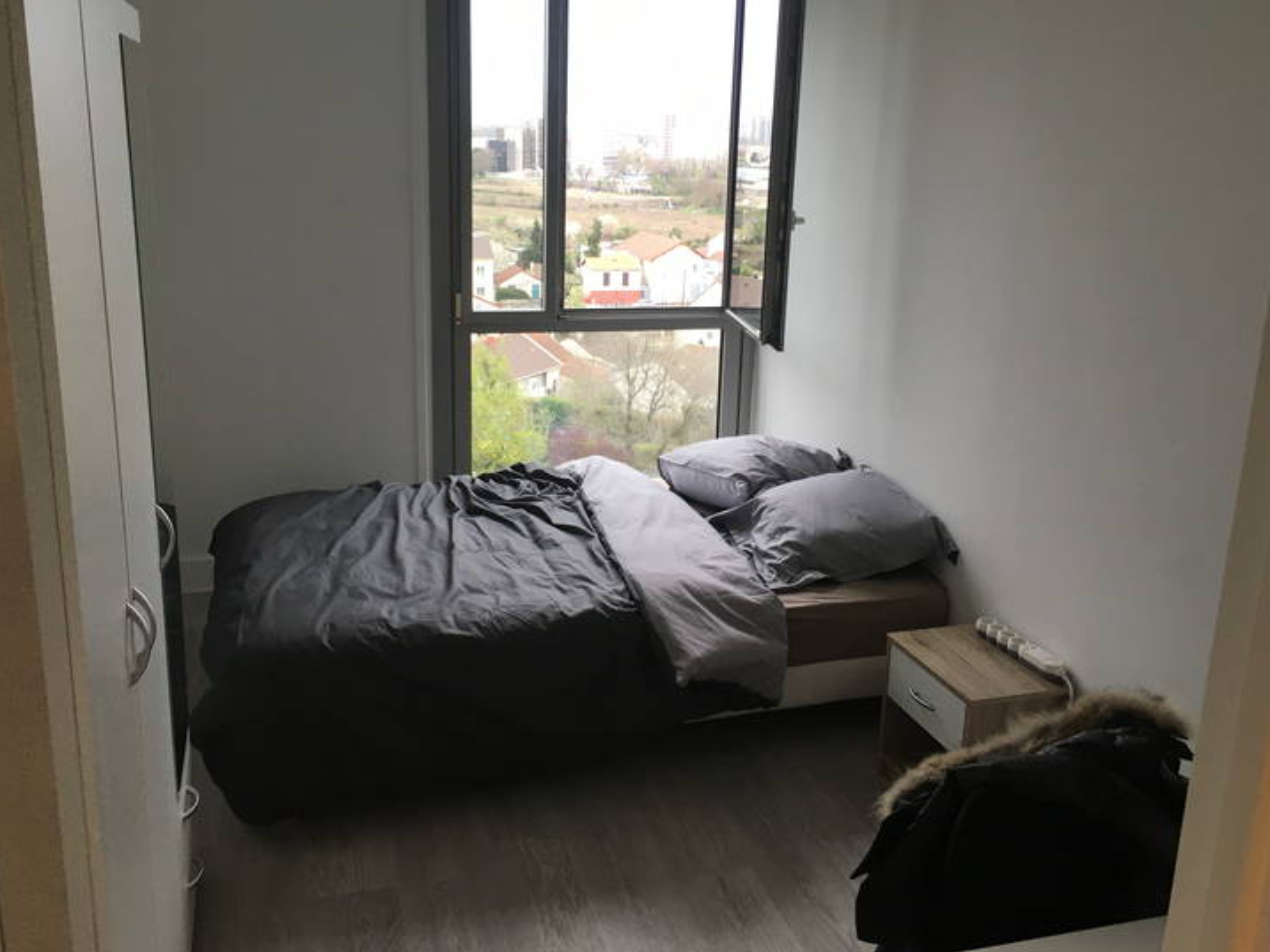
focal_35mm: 32
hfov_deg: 56.8
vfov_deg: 44.1
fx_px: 1174
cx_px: 637
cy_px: 440
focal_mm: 4.15
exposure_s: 1/33
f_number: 2.2
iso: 32
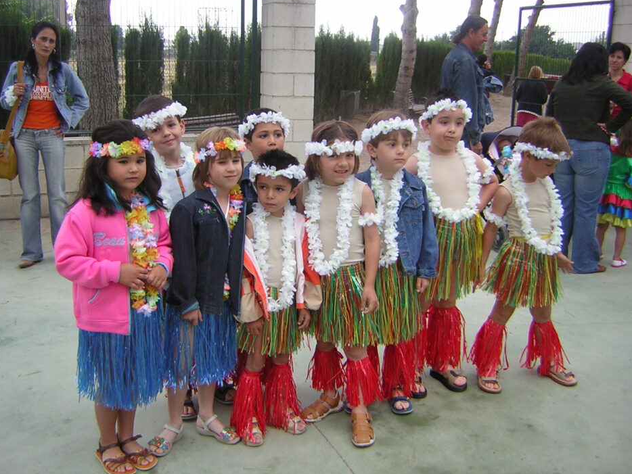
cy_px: 233
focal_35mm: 37
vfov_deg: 38.7
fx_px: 676
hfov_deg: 50.1
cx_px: 309
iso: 50
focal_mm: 4.7
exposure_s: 1/98.2
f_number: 2.6
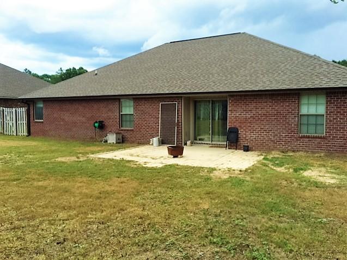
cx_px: 174
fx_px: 291
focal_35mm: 29
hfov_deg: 61.7
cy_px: 130
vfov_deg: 48.2
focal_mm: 4.15
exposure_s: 1/912
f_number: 2.2
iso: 32
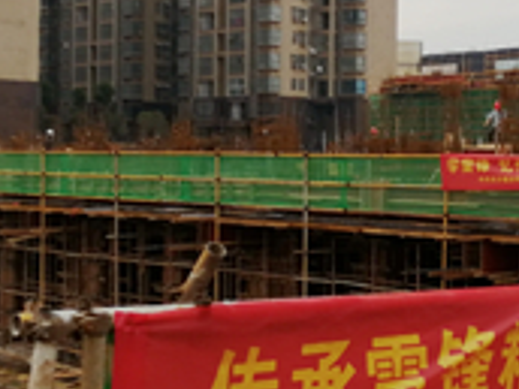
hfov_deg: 22.4
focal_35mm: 87
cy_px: 149
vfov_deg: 17.0
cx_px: 362
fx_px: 1304
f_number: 1.8
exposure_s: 1/567
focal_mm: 3.96
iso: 50
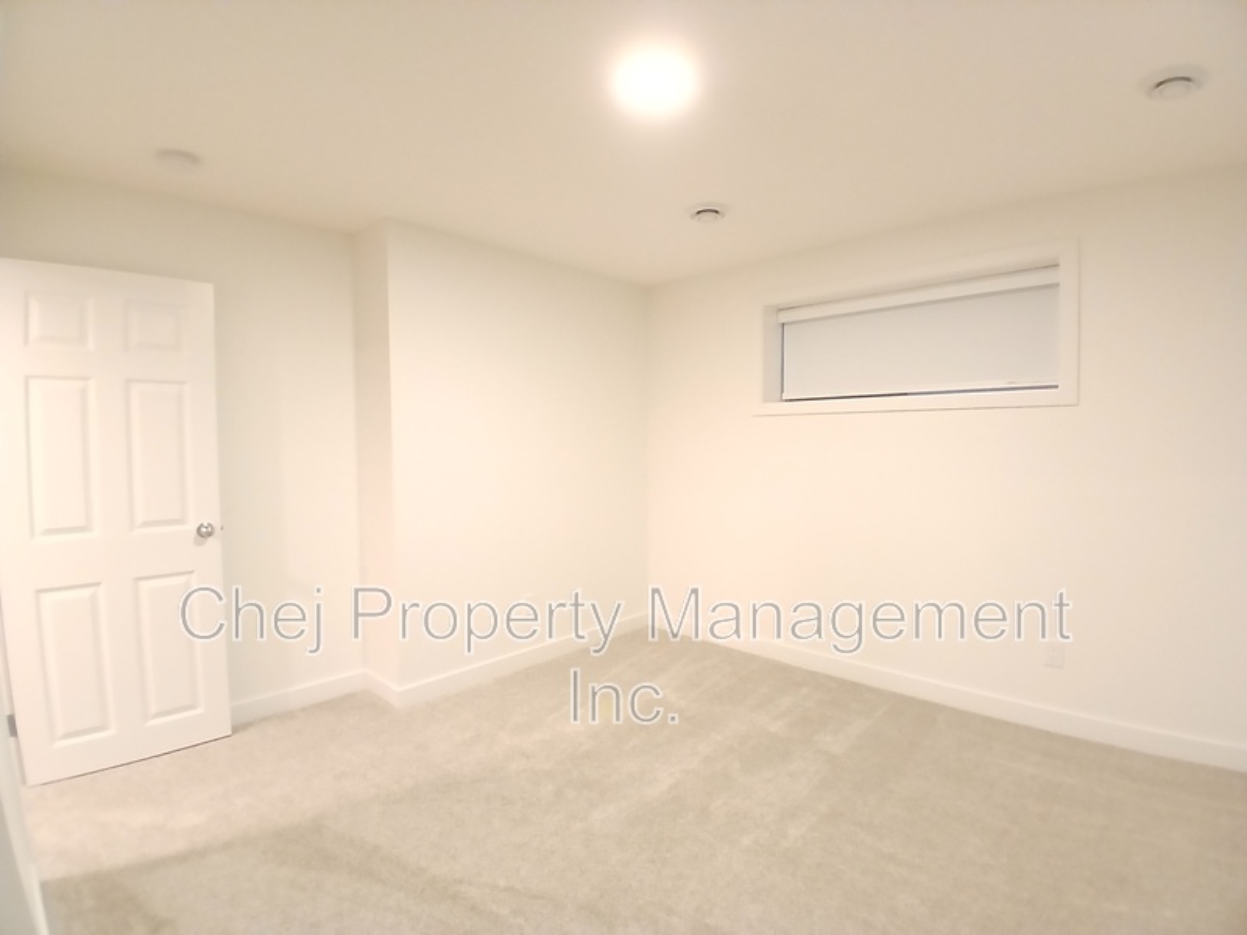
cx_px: 624
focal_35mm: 17
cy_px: 468
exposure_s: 1/24
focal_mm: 1.4
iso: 500
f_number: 2.2
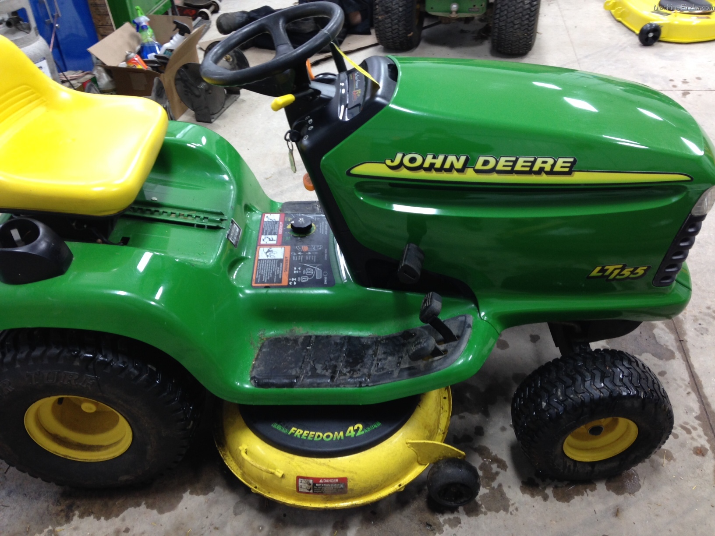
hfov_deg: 55.4
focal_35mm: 33
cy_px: 268
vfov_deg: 42.9
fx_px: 682
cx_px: 358
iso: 80
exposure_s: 1/20
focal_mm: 4.12
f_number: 2.4
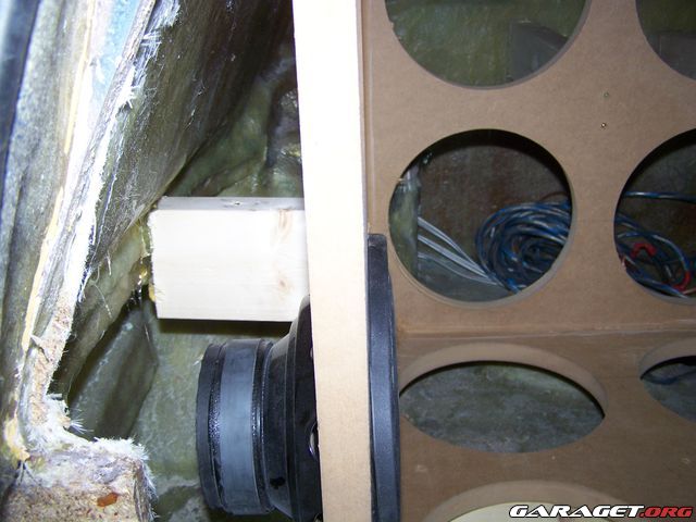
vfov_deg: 37.7
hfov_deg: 49.0
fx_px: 764
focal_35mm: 38
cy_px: 261
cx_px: 348
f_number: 2.8
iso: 80
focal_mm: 6.3
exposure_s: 1/60
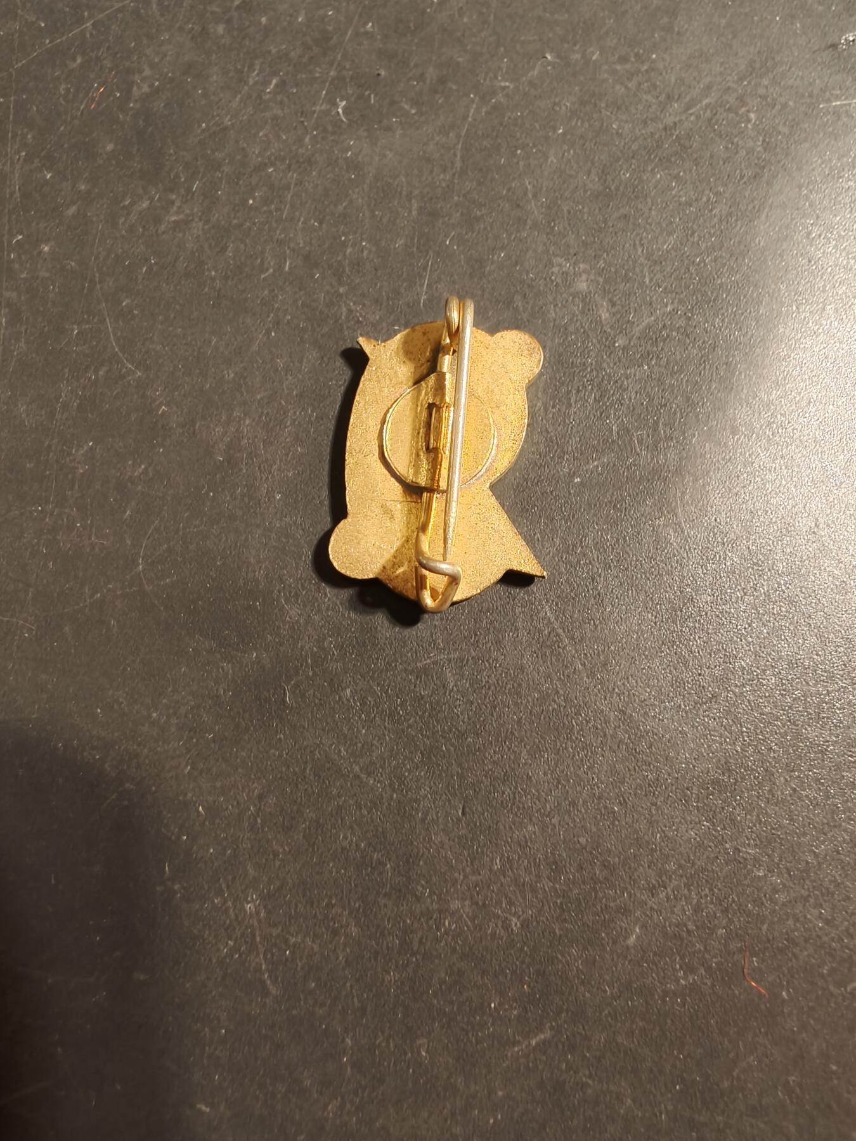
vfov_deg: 73.9
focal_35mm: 23
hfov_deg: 58.9
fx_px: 758
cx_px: 428
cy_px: 570
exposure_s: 1/50
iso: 400
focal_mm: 2.32
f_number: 2
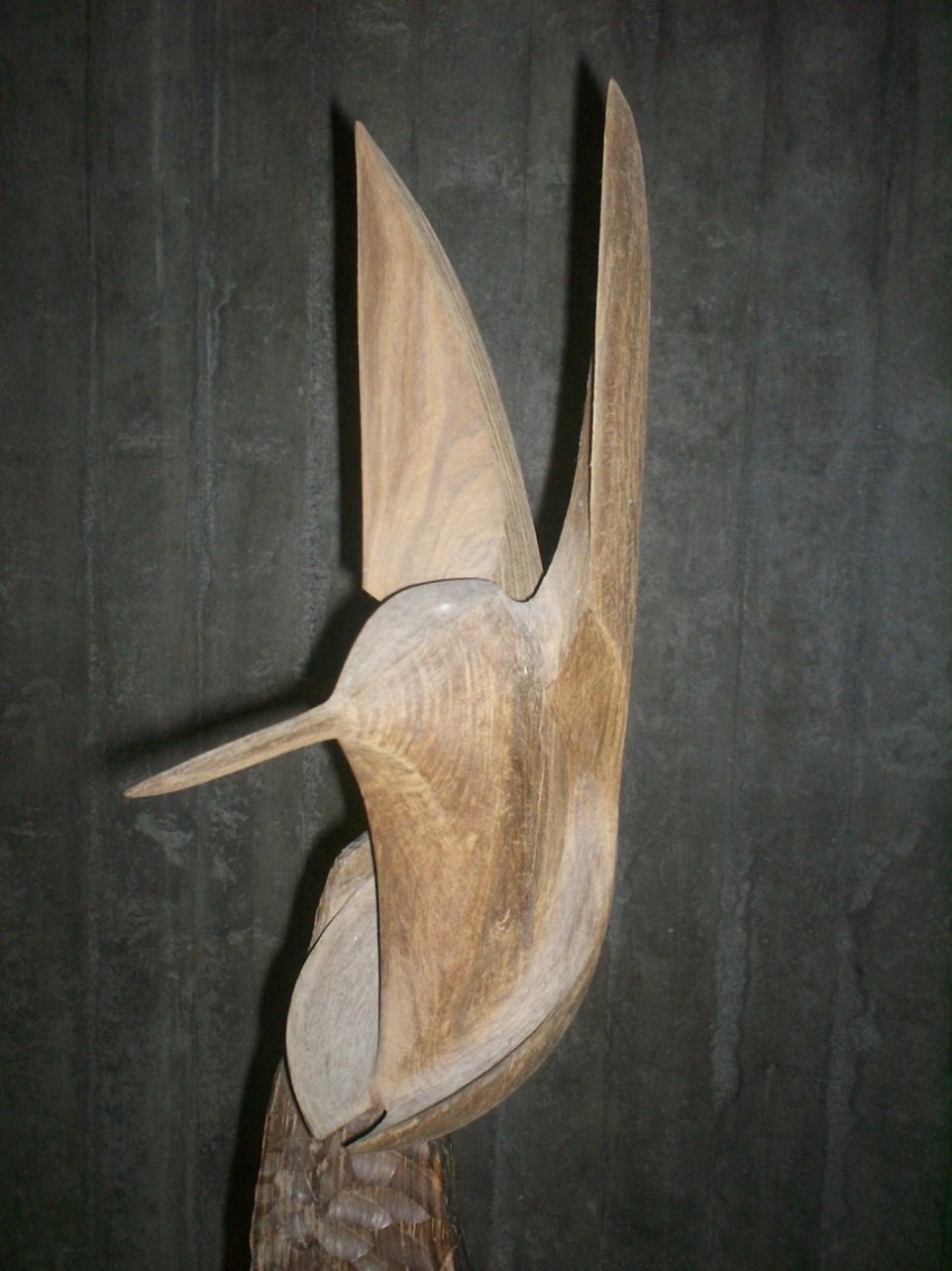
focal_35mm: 36
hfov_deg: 39.6
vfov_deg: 51.4
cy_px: 636
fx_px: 1321
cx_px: 476
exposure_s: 1/15
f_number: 4.5
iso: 140
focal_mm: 6
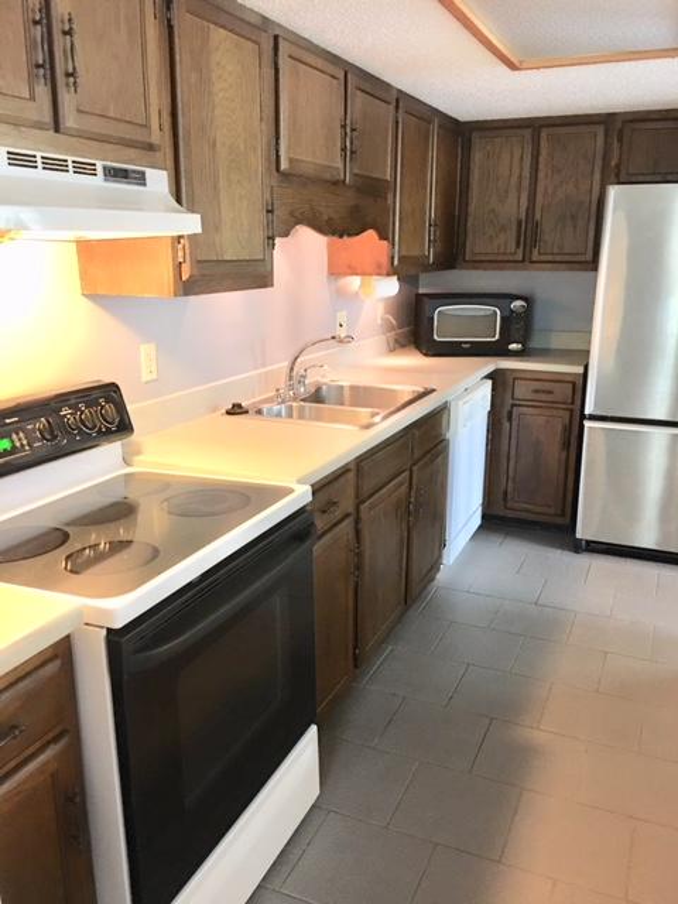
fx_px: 757
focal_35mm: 29
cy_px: 452
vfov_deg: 61.7
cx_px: 339
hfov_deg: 48.2
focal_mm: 4.15
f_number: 2.2
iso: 100
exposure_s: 1/15
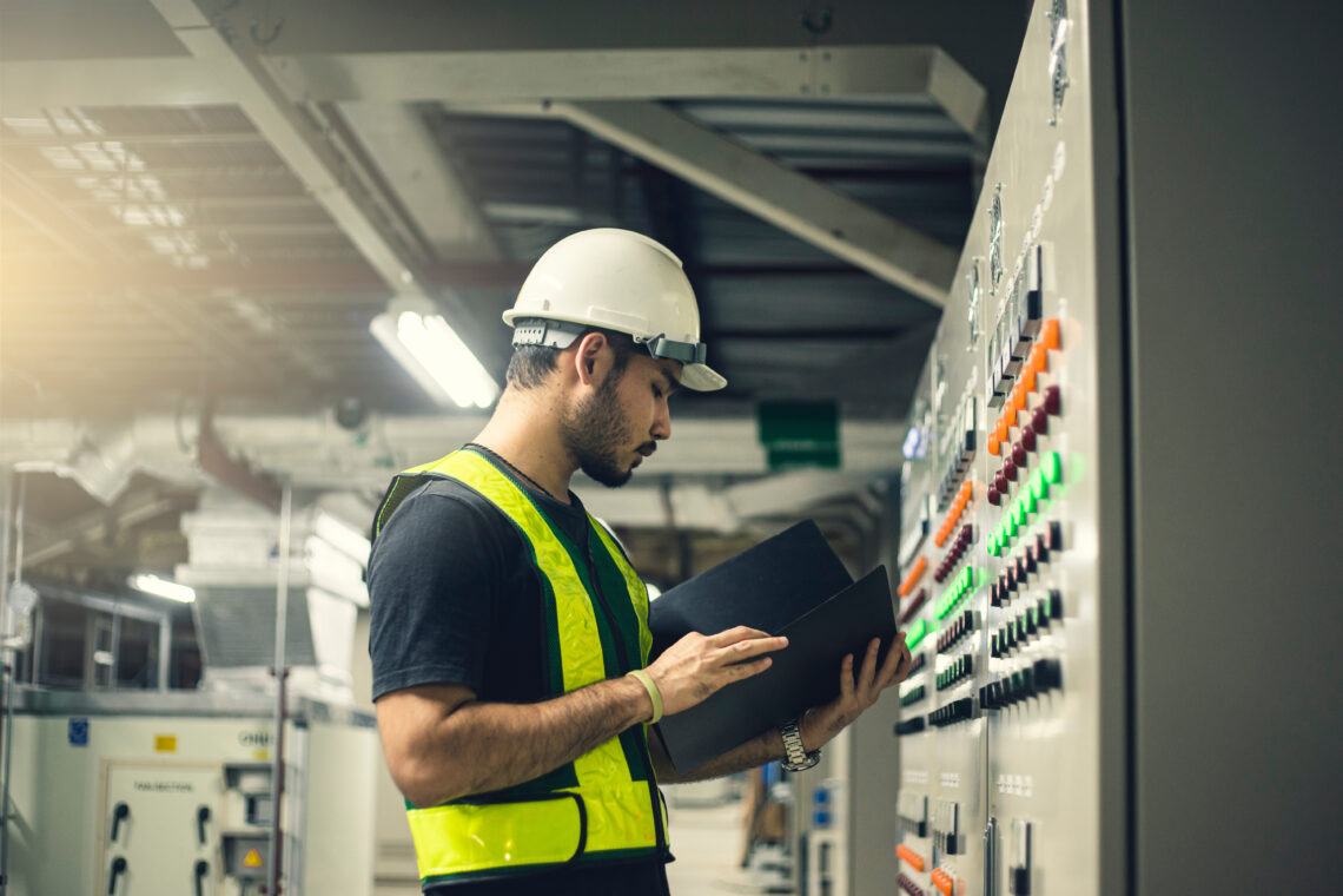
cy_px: 448
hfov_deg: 39.6
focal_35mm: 50
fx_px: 1865
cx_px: 672
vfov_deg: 27.0
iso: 800
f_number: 2.2
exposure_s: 1/160
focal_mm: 50
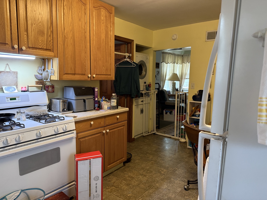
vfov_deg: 56.8
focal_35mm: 24
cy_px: 100
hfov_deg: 71.6
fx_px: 185
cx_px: 134
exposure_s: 1/60
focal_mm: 6.76
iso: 250
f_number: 1.78
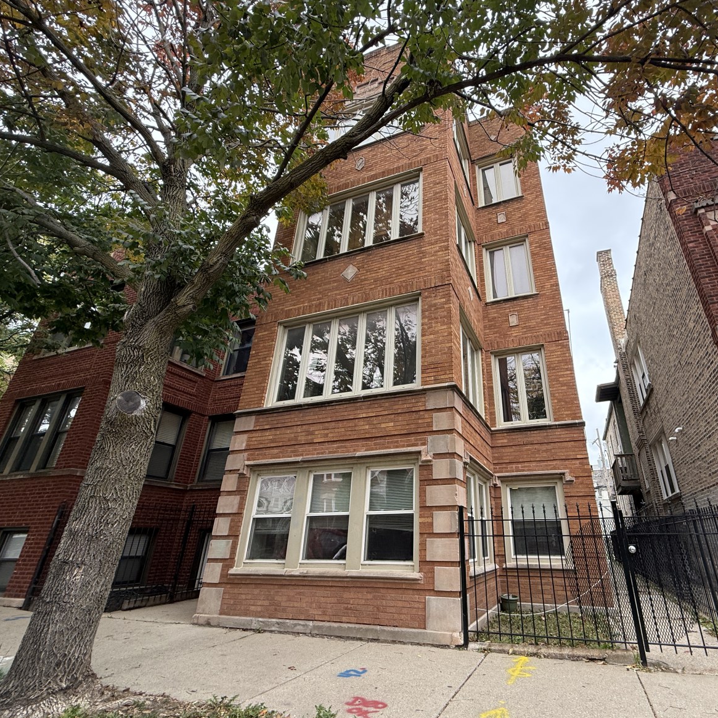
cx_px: 430
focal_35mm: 17
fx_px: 399
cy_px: 359
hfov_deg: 83.0
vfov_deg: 84.0
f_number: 2.2
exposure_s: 1/163
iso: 64
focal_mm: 2.22
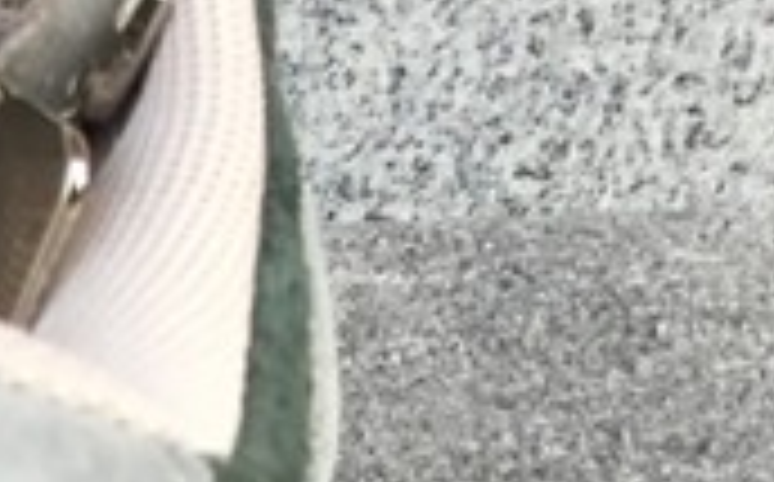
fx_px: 3623
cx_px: -1030
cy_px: 930
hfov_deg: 10.6
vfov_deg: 7.3
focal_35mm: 172
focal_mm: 3.3
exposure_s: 1/268
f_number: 2.4
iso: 25
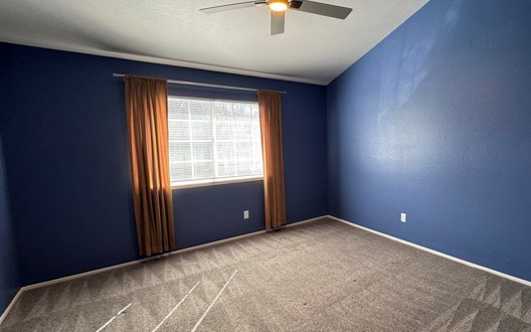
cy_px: 168
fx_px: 260
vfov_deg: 65.0
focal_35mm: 18
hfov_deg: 90.5
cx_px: 303
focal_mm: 2.22
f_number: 2.2
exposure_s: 1/120
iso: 200
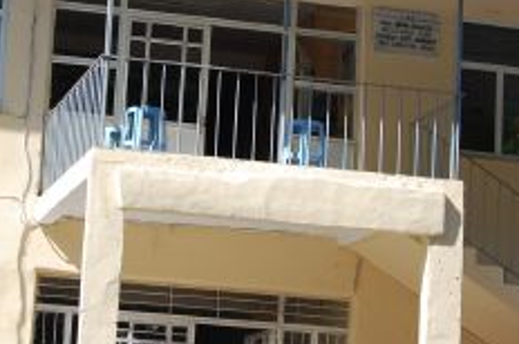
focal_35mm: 128
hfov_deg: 16.0
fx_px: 1848
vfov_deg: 10.6
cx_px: 248
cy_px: 144
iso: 200
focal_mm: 31
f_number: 9
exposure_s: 1/320
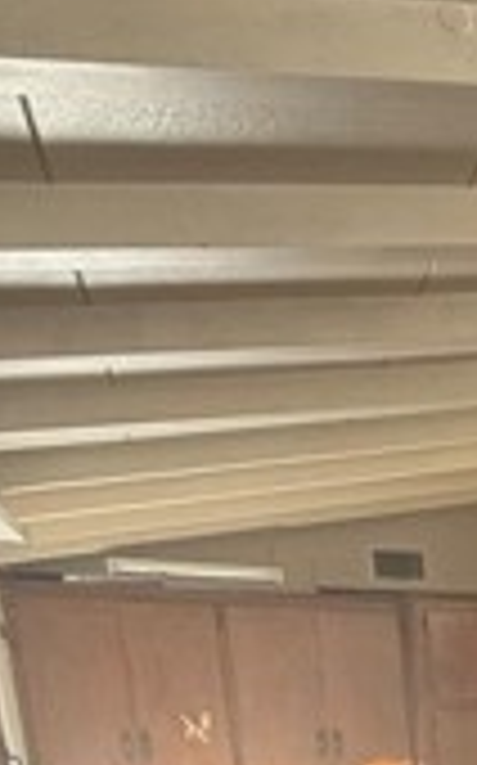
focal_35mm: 56
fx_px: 1167
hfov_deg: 17.4
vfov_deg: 29.9
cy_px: 963
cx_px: 922
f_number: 2.2
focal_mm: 2.22
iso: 250
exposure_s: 1/99
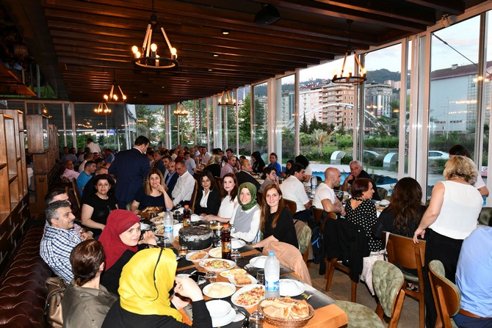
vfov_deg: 53.2
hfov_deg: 73.7
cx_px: 246
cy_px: 164
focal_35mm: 24
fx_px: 328
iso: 1600
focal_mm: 24
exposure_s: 1/60
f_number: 8
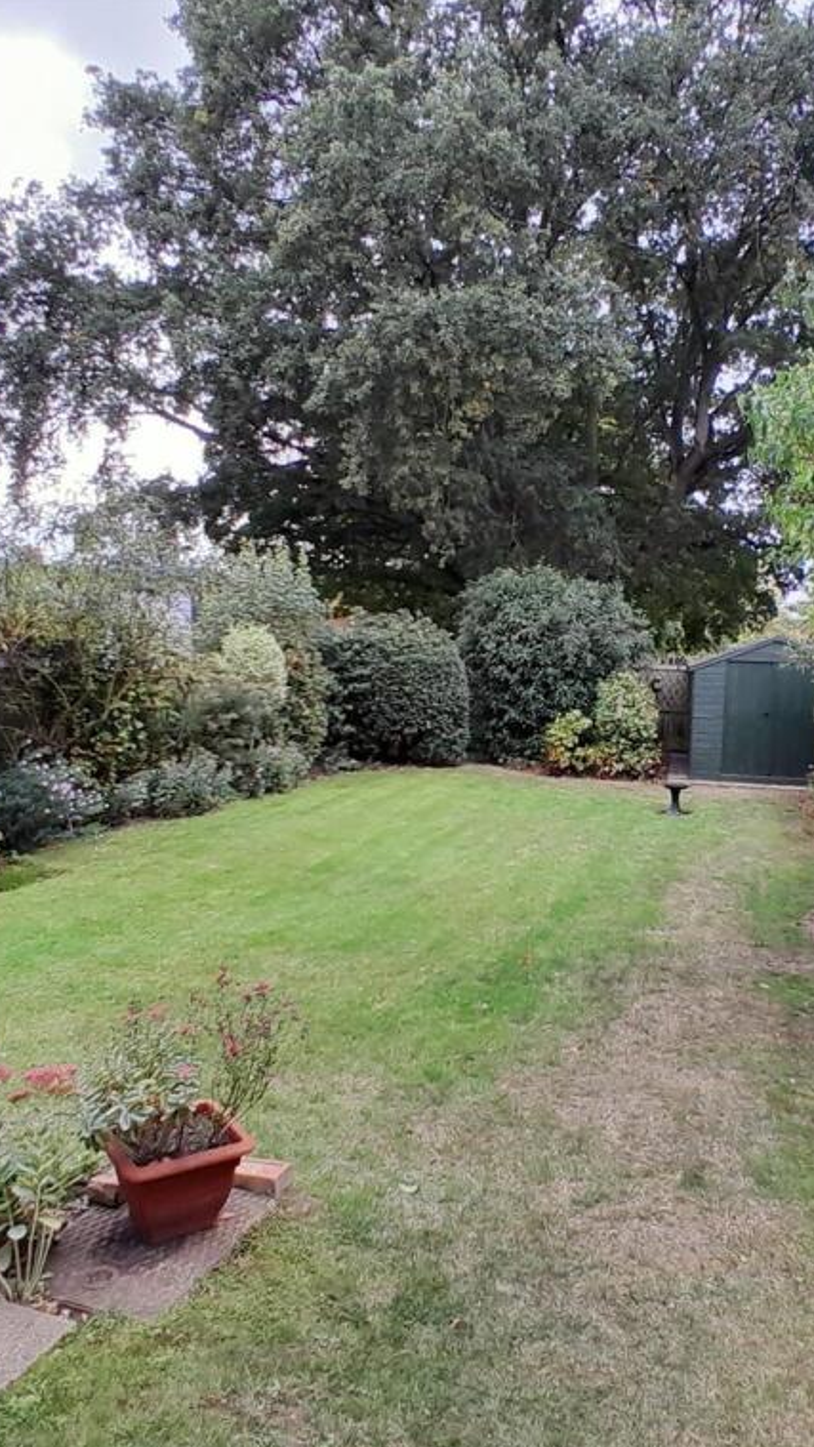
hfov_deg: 45.2
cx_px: 555
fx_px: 959
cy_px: 728
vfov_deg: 74.0
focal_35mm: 25
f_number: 2.2
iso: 40
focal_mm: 1.46
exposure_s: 1/101
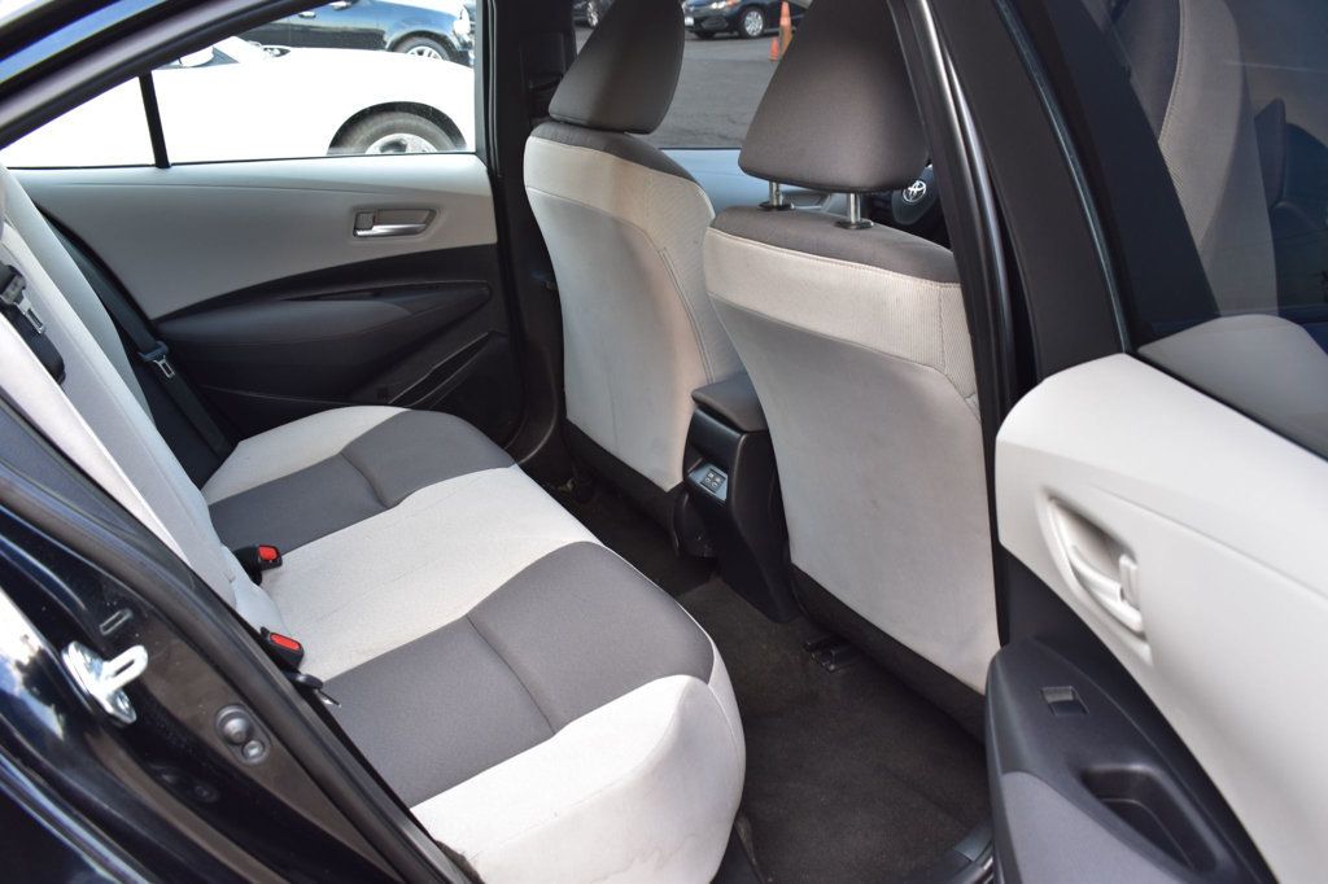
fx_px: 1217
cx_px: 664
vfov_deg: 39.9
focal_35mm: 33
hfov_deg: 57.2
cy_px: 442
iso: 400
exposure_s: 1/30
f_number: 7.1
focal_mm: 22
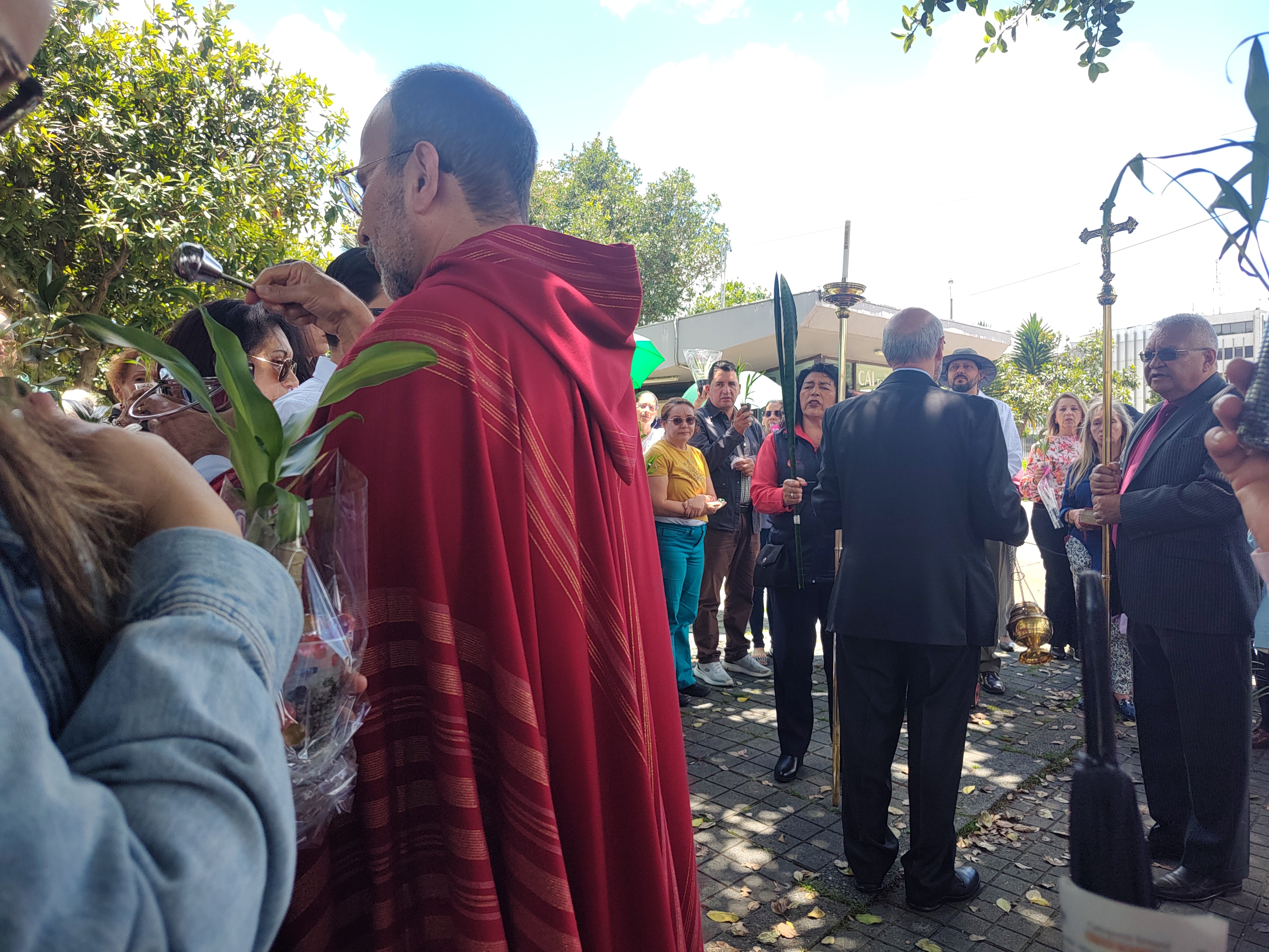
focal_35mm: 23
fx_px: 843
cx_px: 634
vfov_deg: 58.9
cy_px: 476
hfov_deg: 73.9
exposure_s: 1/334
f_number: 1.8
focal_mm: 5.56
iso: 100
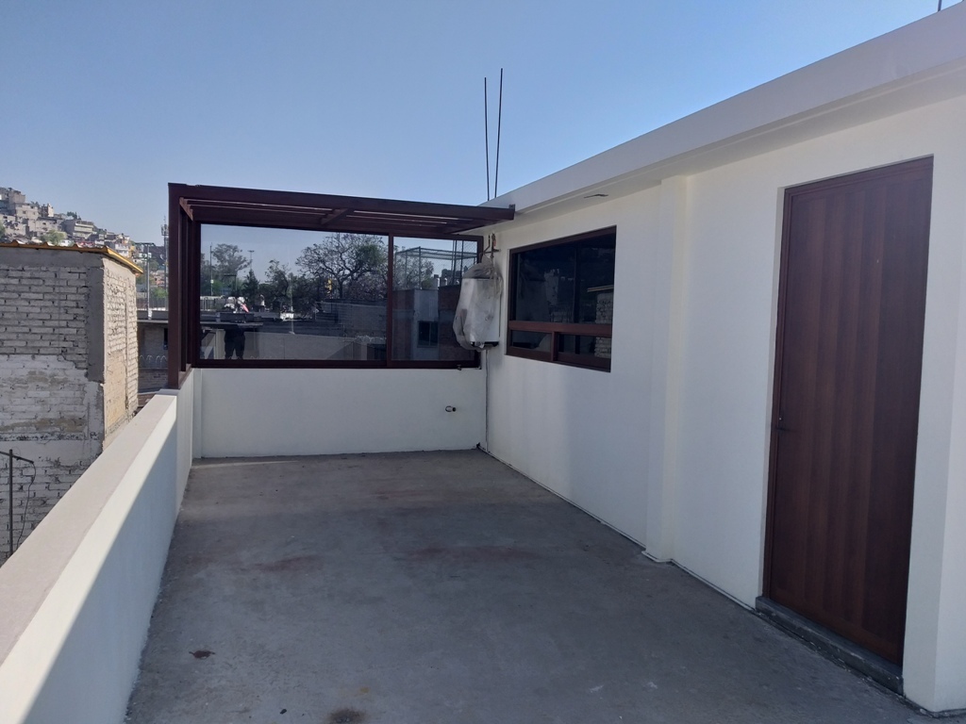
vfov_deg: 53.1
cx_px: 483
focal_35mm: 26
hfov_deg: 67.3
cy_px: 362
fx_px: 726
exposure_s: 1/1644
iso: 40
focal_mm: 3.93
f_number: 1.7
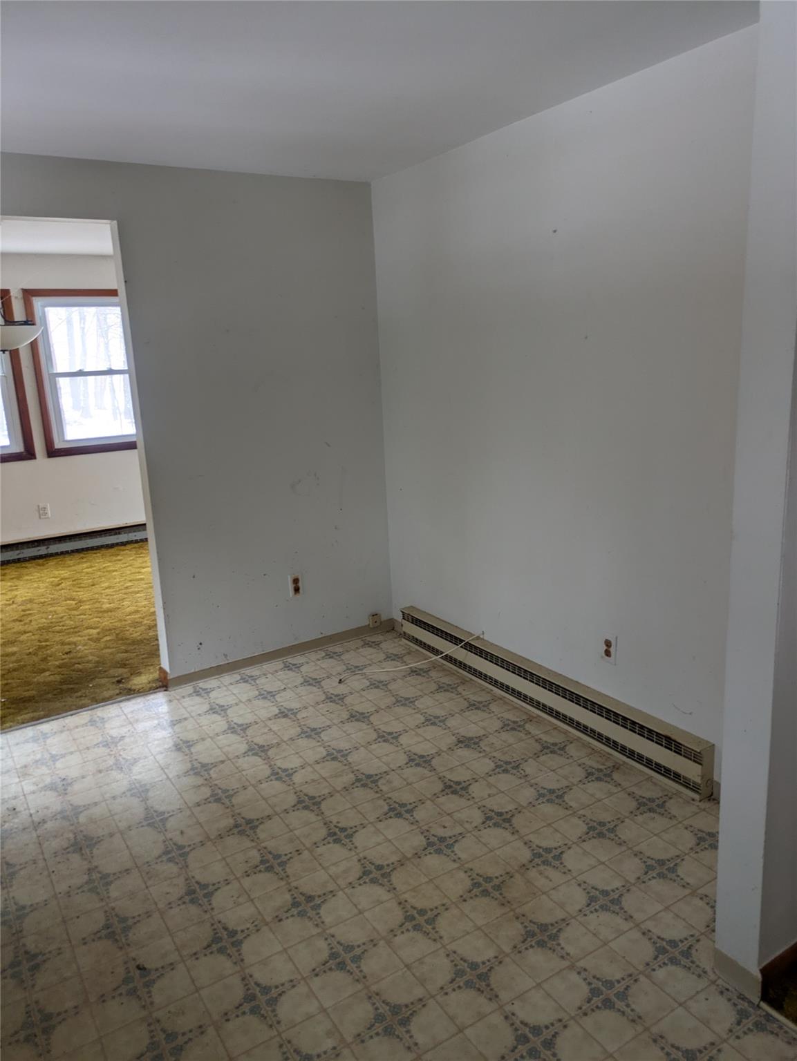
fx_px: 767
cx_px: 398
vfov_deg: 69.4
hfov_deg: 54.9
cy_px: 530
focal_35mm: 25
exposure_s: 1/30
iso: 112
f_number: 1.89
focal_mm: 5.43
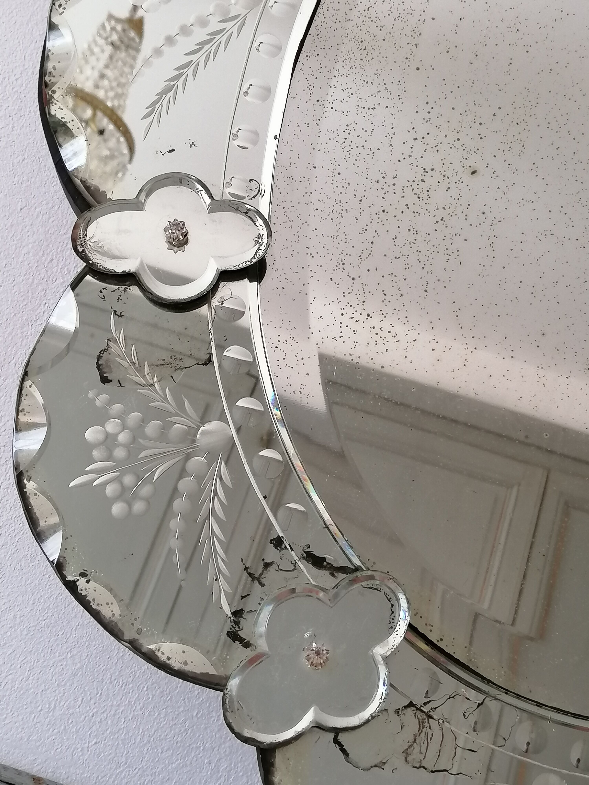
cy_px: 392
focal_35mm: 54
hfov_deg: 27.0
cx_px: 294
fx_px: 1225
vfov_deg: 35.5
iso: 200
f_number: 1.8
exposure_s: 1/36
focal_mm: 4.75
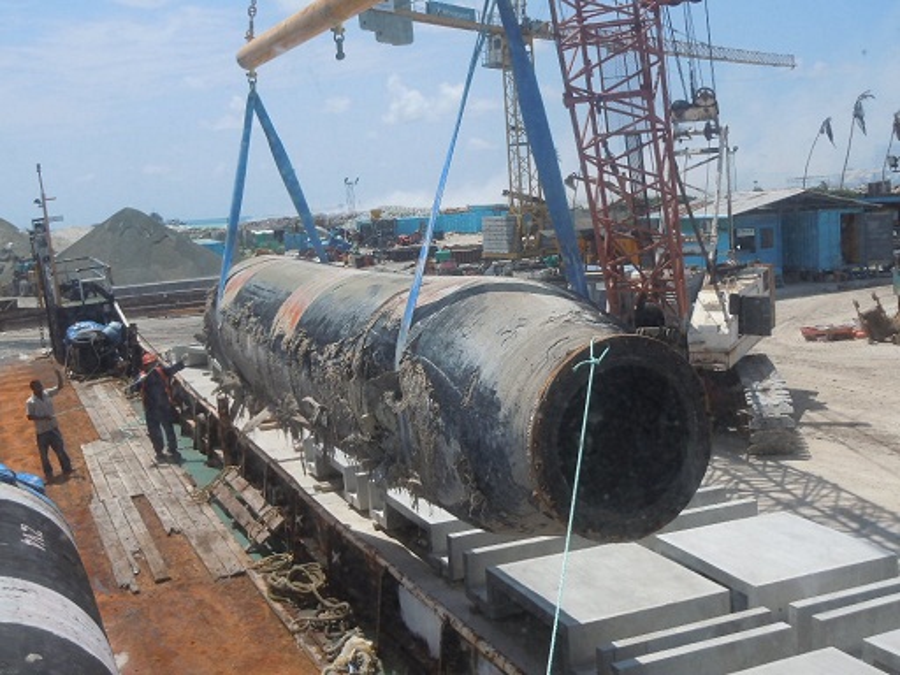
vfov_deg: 32.2
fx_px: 1170
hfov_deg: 42.1
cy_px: 338
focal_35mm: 45
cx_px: 450
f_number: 4.6
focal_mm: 8.1
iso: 100
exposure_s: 1/800
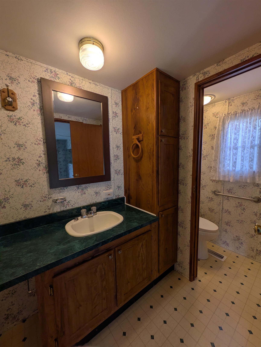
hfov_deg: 85.7
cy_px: 174
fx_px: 141
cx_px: 130
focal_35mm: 14
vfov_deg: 102.1
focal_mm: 1.83
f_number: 2.2
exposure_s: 1/120
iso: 83
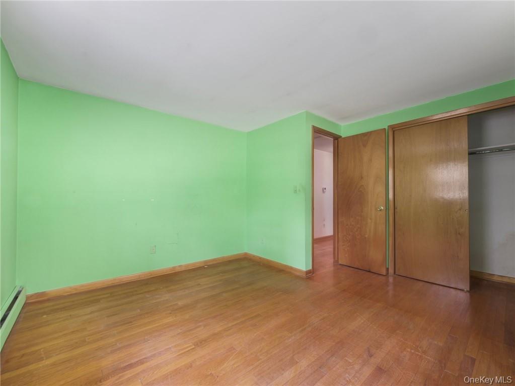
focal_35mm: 14
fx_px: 208
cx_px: 258
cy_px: 193
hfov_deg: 102.0
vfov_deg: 85.7
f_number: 8
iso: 400
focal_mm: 7
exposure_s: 1/1.67
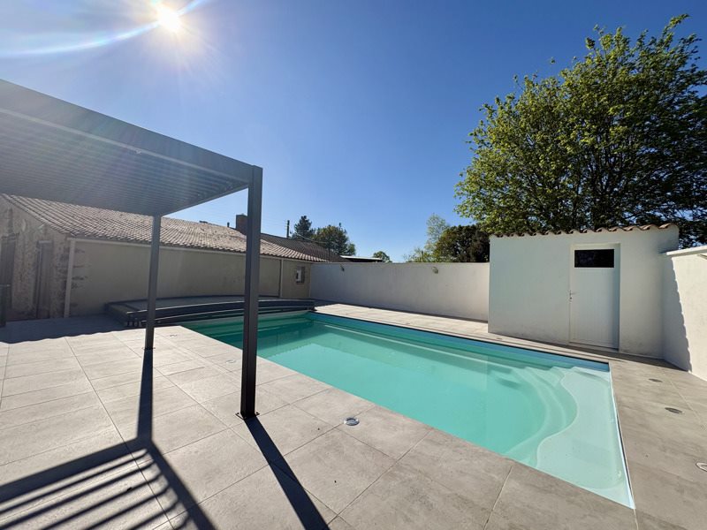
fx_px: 286
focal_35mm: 14
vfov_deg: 85.7
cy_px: 265
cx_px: 354
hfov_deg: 102.1
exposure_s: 1/3546
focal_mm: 2.22
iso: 50
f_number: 2.2
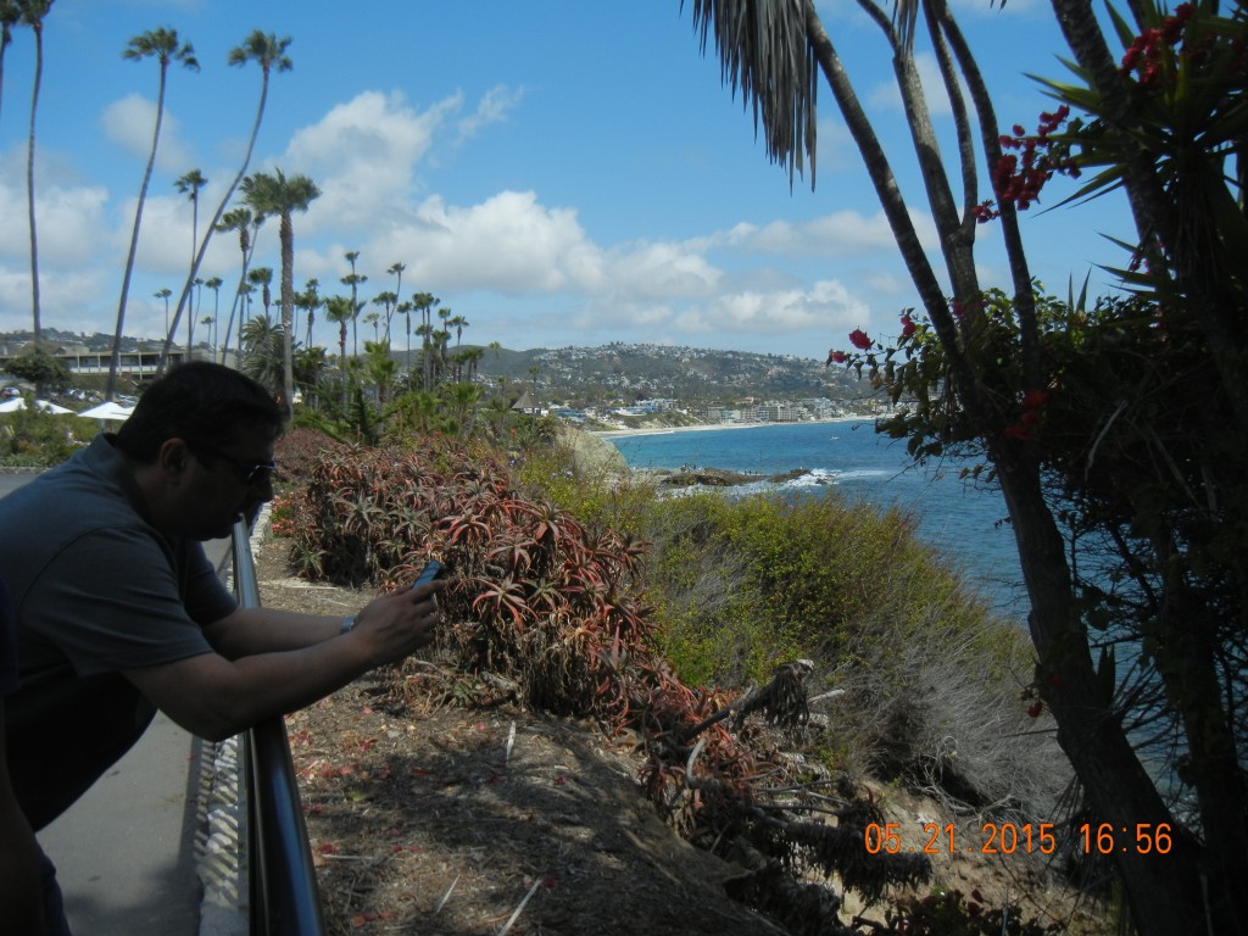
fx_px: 1082
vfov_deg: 46.8
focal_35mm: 30
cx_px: 624
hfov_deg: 60.0
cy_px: 468
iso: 160
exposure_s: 1/584
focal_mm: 5.4
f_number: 7
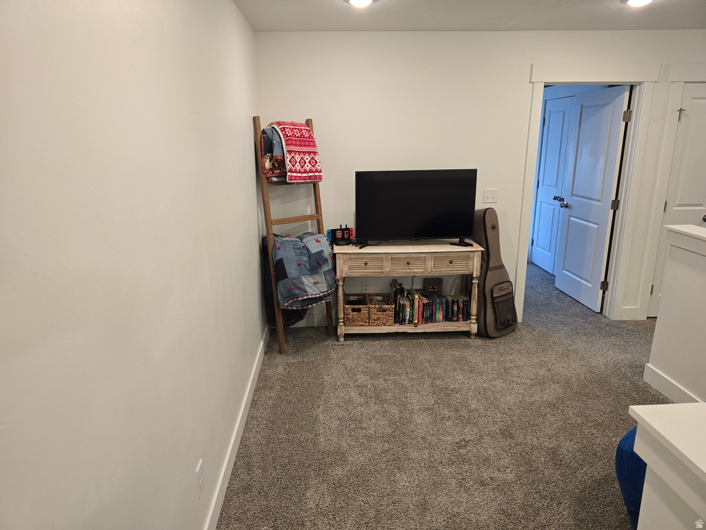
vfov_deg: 58.9
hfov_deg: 73.9
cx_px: 353
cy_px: 265
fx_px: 469
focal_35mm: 23
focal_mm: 6.3
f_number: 1.7
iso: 250
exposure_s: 1/120
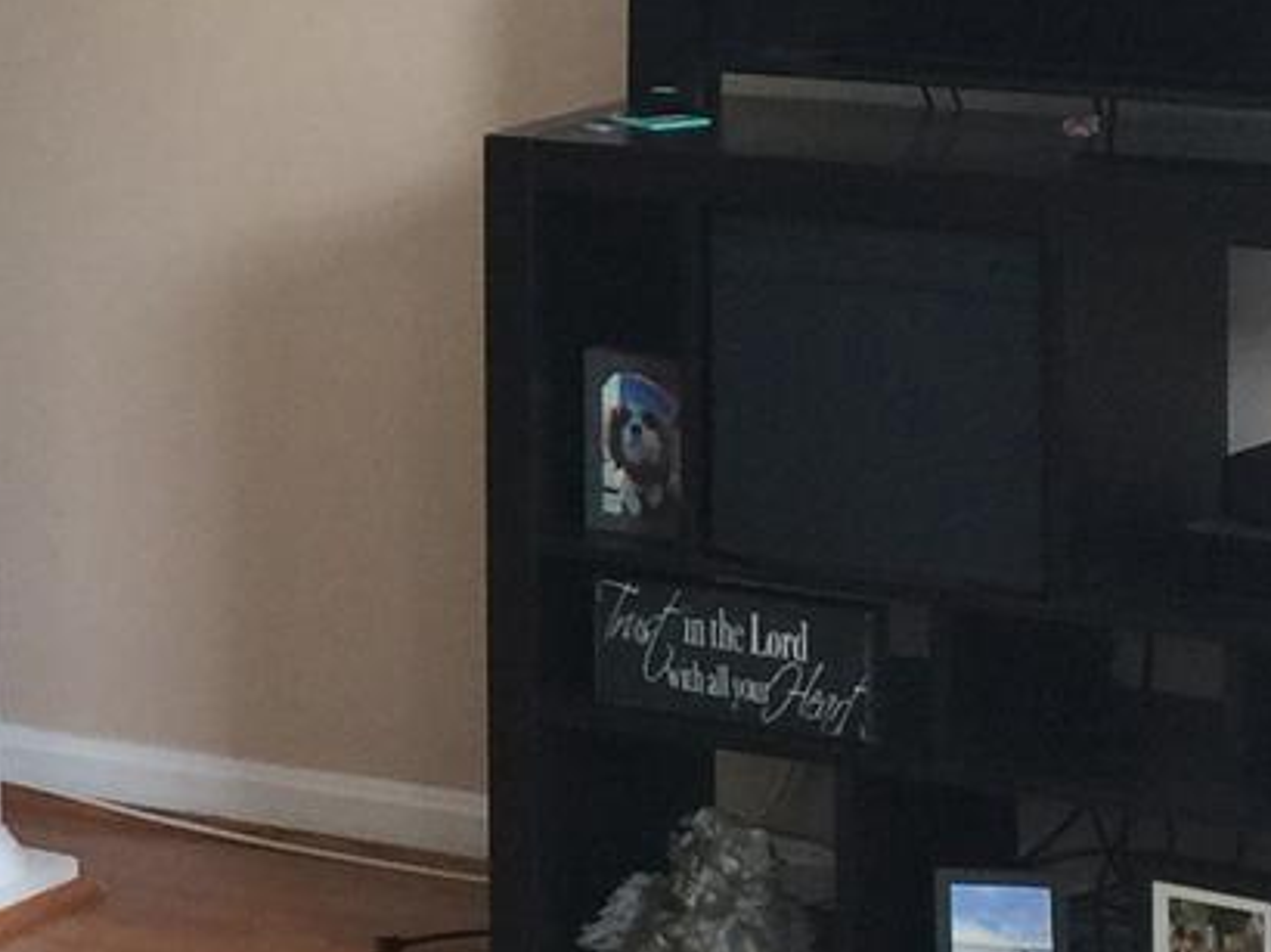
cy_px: -62
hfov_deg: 12.8
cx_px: -698
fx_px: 5321
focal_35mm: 145
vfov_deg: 10.1
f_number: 2.2
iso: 50
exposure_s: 1/30
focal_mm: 4.15
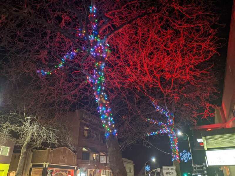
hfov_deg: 65.3
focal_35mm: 27
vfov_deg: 51.4
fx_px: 183
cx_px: 118
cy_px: 88
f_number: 1.8
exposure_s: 1/24
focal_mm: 4.44
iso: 388
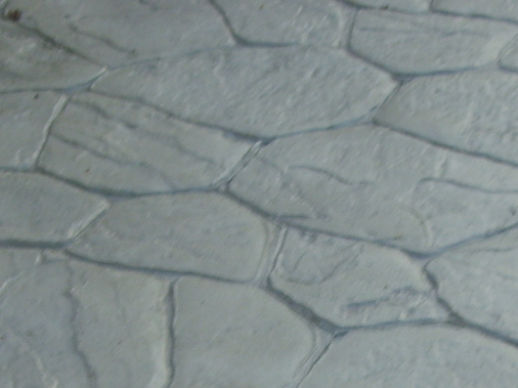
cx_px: 301
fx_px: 2348
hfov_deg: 12.6
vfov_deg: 9.3
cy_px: 528
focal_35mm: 157
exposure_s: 1/45
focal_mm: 8.7
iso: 50
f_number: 3.3
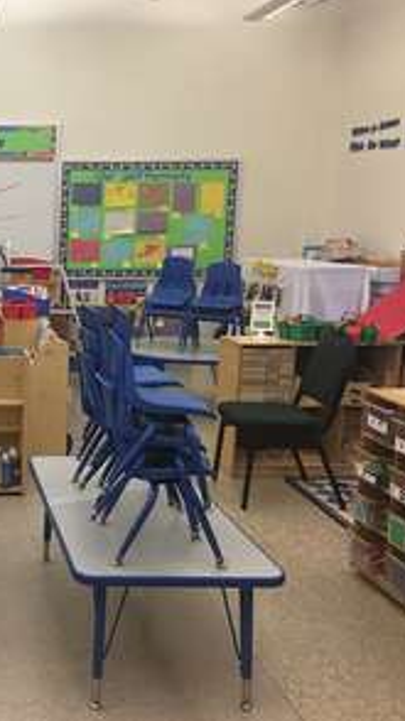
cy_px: 360
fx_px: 822
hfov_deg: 25.1
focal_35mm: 43
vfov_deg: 47.4
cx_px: -71
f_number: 2.2
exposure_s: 1/15
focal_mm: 4.15
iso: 64
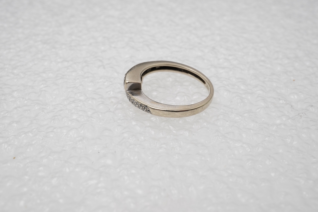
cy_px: 106
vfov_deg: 29.9
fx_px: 398
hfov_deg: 43.6
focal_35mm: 45
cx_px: 159
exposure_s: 1/125
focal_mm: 30
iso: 400
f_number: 22
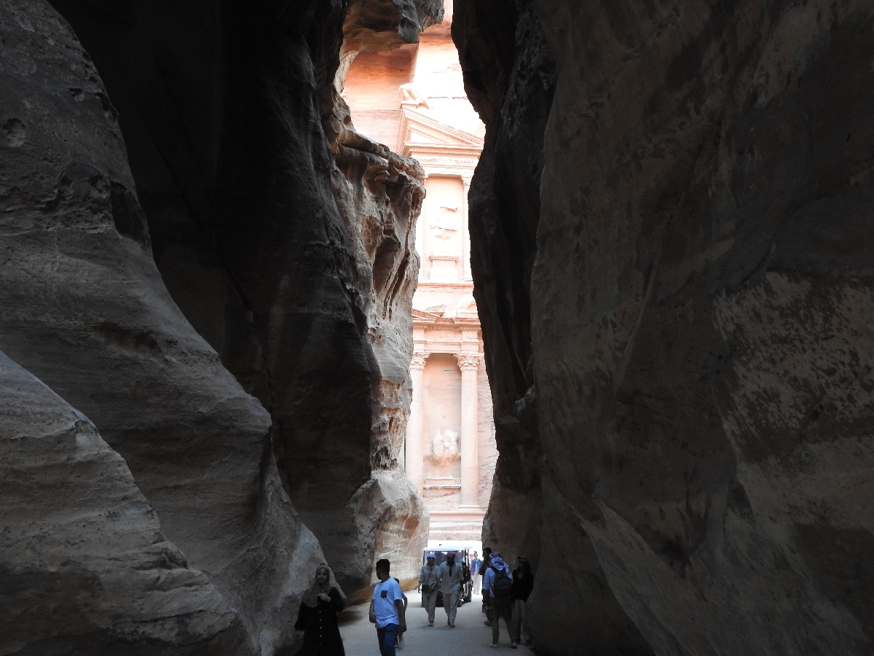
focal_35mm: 45
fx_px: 1136
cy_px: 328
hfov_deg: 42.1
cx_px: 437
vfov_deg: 32.2
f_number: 4
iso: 400
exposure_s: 1/25
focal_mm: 8.1
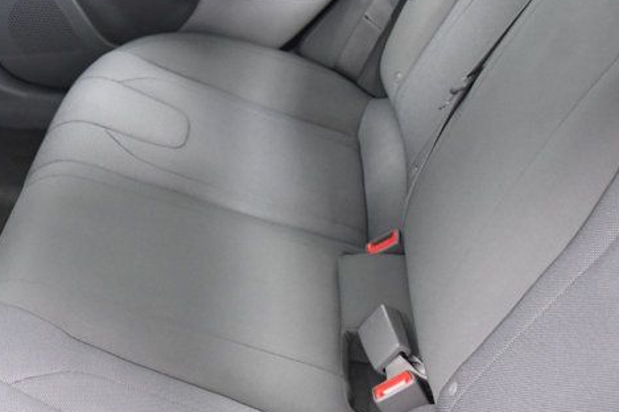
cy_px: 116
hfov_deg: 32.9
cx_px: 114
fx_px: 1014
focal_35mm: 59
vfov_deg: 22.8
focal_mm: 18
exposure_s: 1/80
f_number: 4.5
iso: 2500
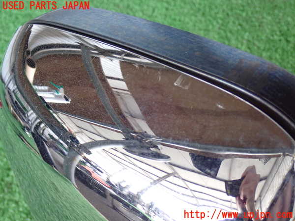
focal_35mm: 67
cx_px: 148
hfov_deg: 29.0
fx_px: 571
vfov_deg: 21.9
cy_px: 110
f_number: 3.8
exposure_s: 1/60
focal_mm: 11.88
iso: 400
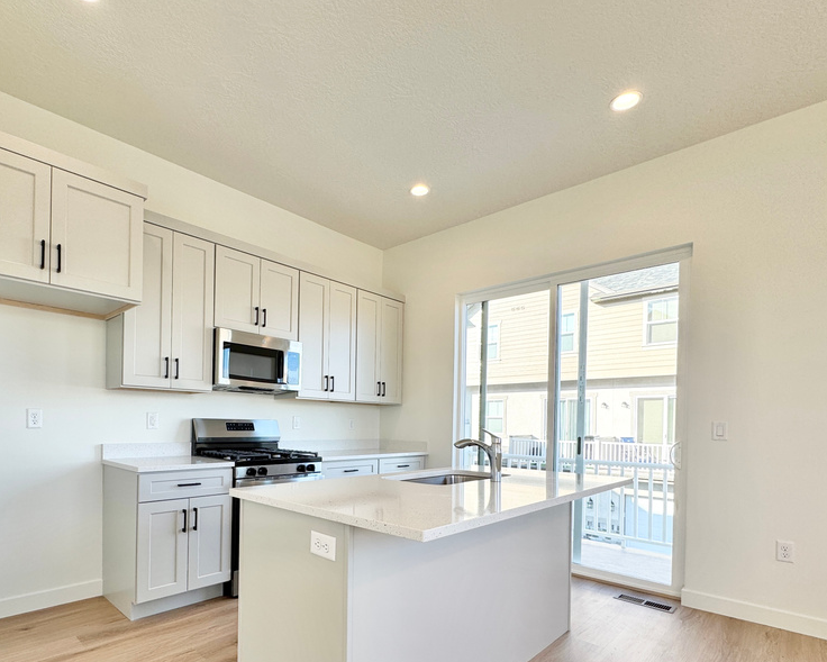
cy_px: 427
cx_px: 340
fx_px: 465
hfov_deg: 82.5
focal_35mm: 19
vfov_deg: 69.3
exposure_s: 1/164
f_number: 2.2
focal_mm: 2.22
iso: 40
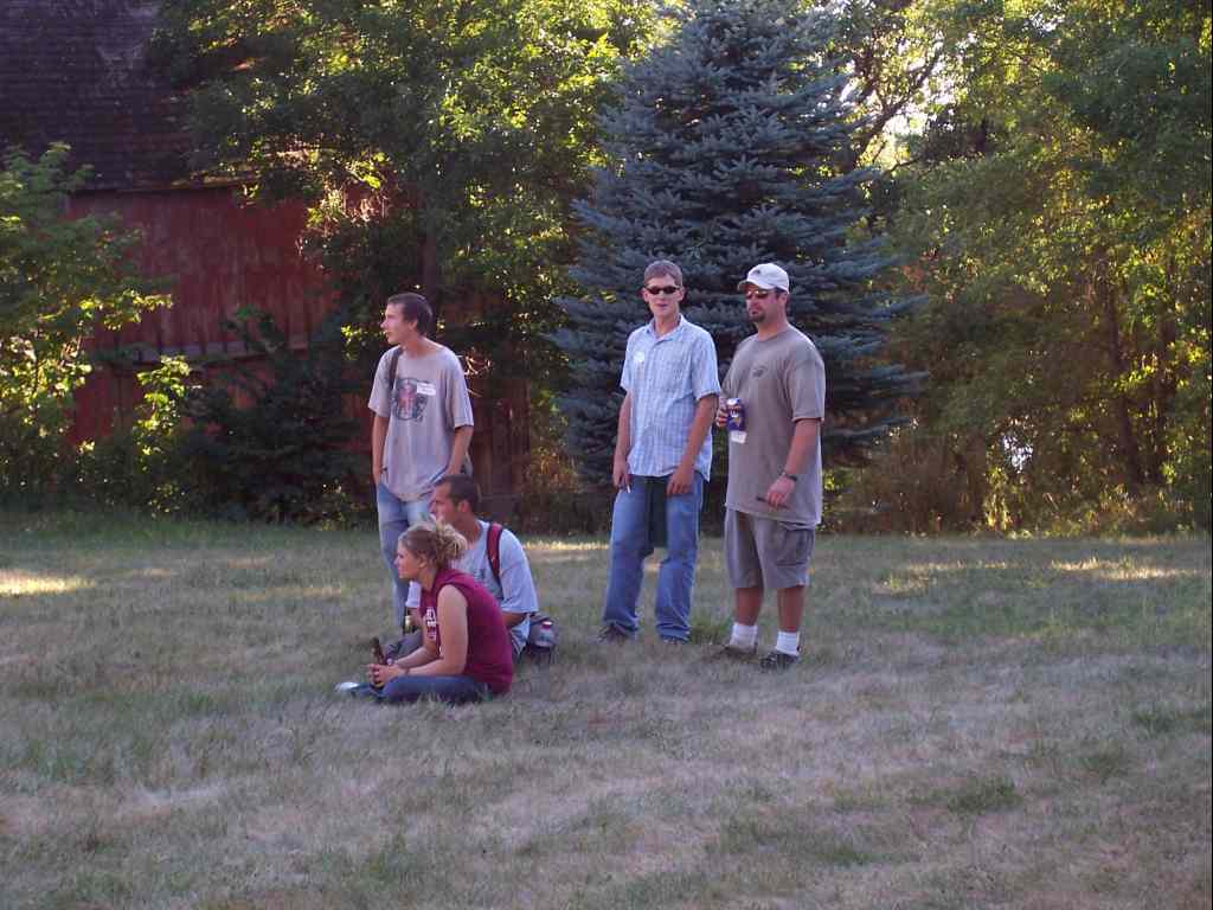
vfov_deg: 14.5
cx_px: 606
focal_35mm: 102
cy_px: 455
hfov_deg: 19.3
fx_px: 3574
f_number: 4.6
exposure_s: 1/90
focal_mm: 16.8
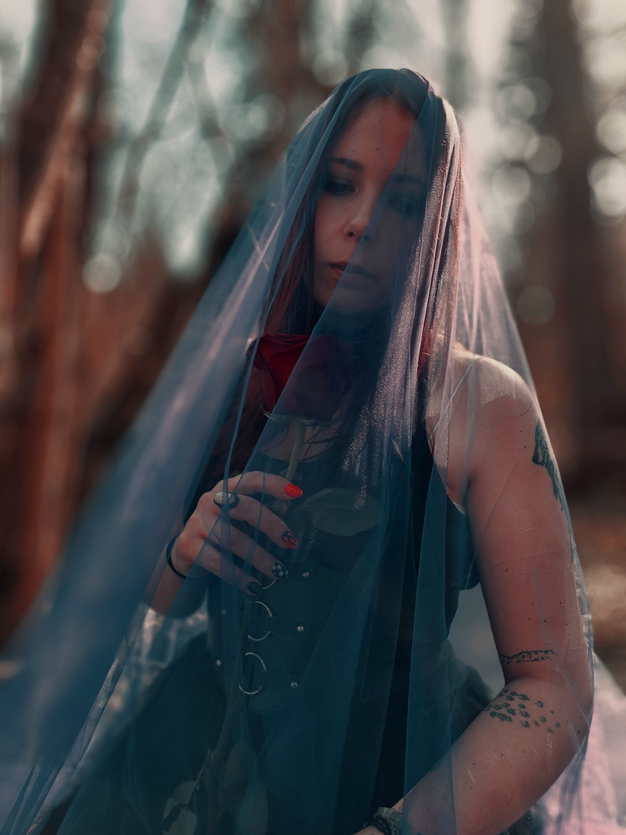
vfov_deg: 73.9
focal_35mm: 23
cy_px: 418
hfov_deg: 58.9
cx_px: 313
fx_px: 555
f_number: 1.7
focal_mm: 6.3
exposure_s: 1/100
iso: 25
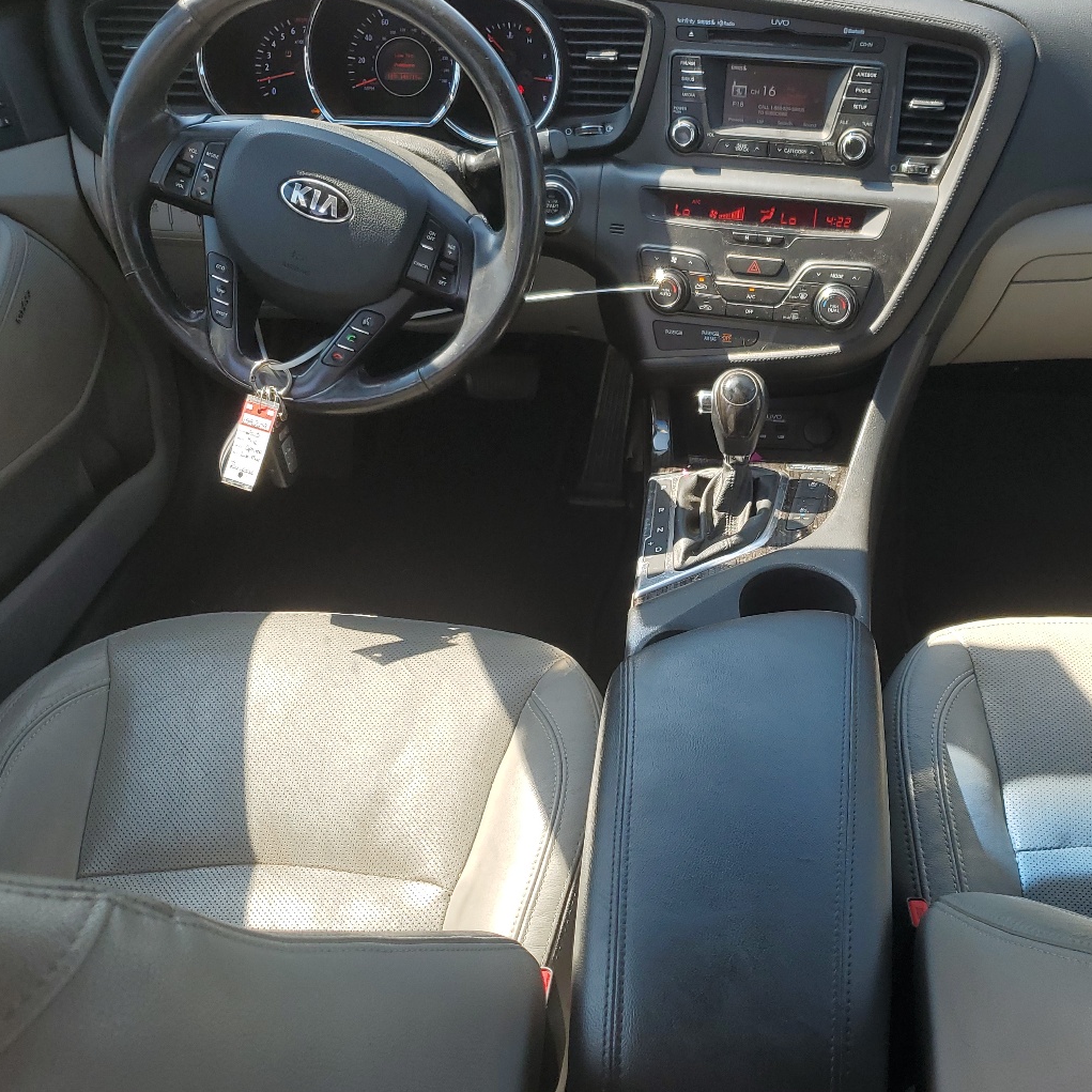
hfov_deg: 45.3
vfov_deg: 46.0
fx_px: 1285
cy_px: 563
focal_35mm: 36
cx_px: 729
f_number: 1.5
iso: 50
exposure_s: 1/455
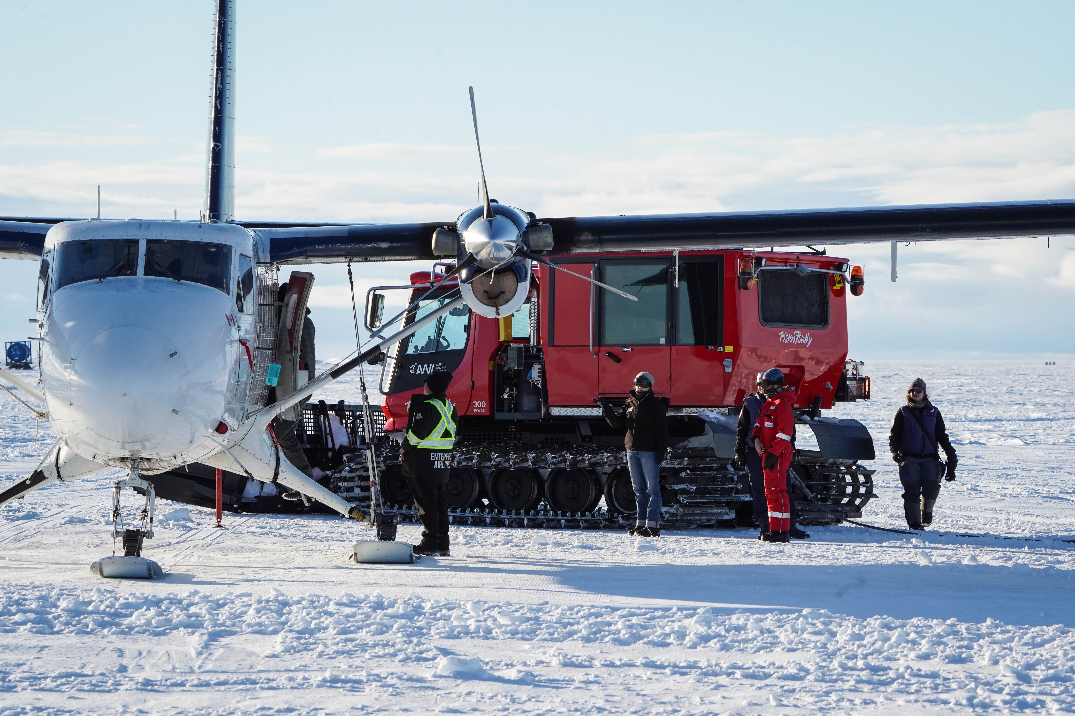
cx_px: 538
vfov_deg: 6.9
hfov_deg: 10.3
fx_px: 5972
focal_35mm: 200
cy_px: 358
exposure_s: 1/2000
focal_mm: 200
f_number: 13
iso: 2000
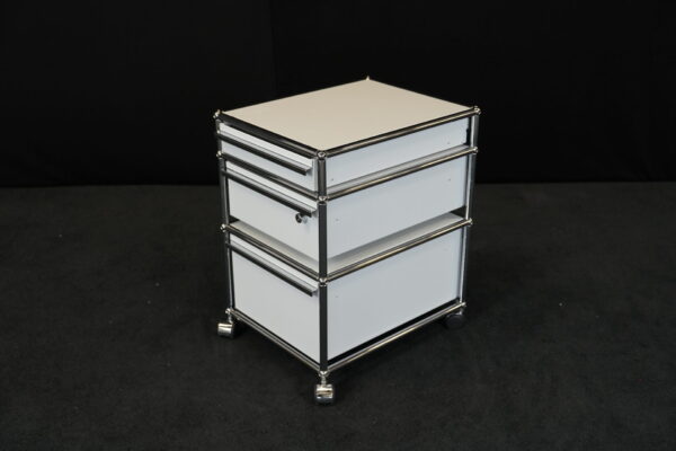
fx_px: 807
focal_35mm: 43
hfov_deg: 45.4
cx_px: 338
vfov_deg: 31.2
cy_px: 226
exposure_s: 1/160
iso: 2000
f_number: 4
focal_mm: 43
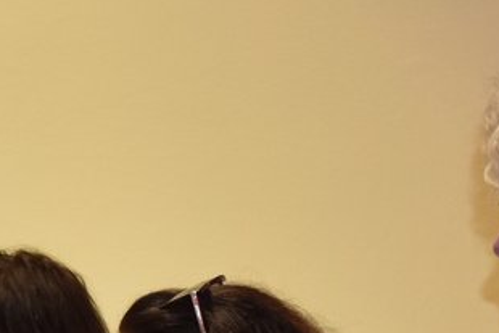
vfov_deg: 5.2
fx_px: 3622
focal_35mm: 261
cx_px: -689
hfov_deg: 7.4
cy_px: 598
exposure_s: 1/60
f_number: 4
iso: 320
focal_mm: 27
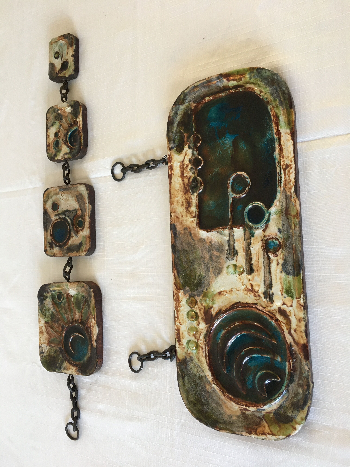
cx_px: 175
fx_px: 391
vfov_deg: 61.7
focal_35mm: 29
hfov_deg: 48.2
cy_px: 234
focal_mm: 4.15
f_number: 2.2
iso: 50
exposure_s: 1/33
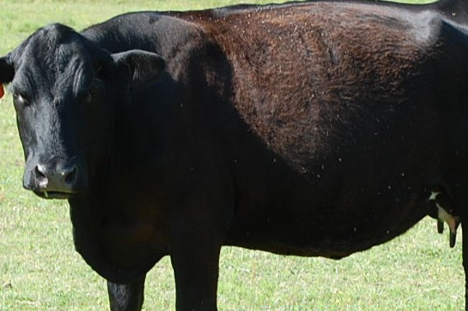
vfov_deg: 6.3
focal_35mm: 218
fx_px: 2836
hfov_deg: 9.4
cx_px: 408
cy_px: 203
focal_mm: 55
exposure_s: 1/200
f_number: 7.1
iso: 200
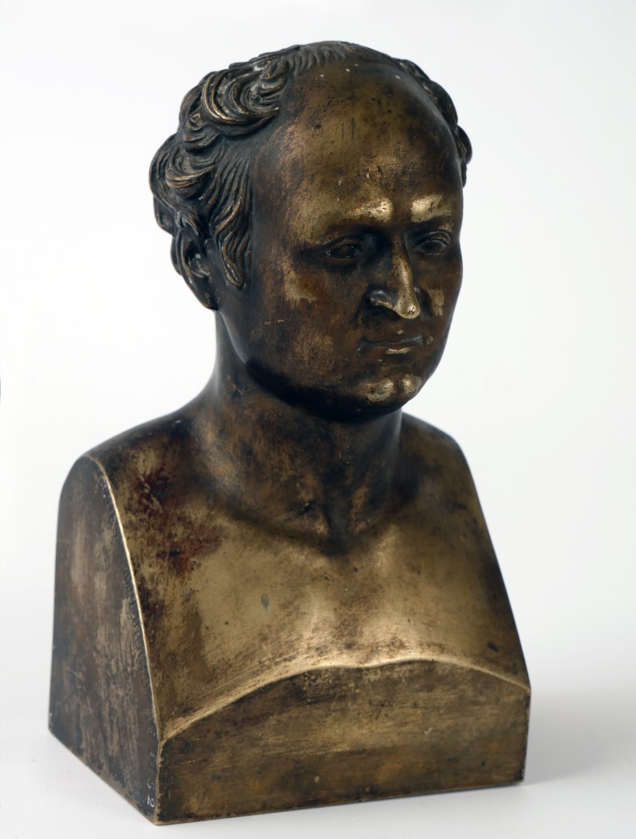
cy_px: 420
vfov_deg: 17.8
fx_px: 2676
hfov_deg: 13.6
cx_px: 318
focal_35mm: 110
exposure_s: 1/100
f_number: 8
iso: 200
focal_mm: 55
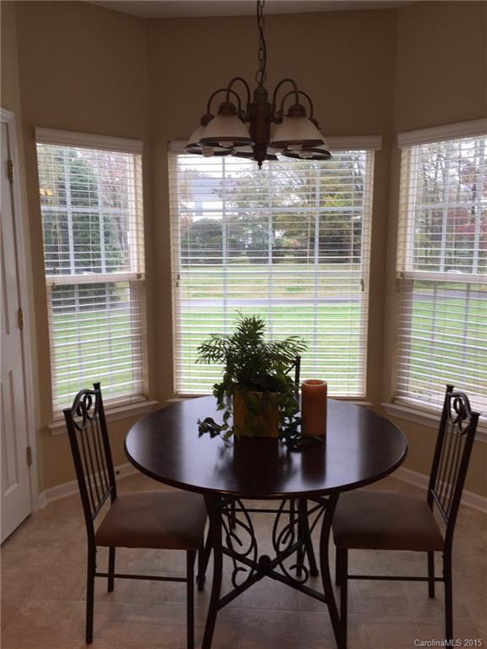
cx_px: 244
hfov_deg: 48.2
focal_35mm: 29
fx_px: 544
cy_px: 324
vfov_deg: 61.7
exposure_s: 1/60
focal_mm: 4.15
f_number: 2.2
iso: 40
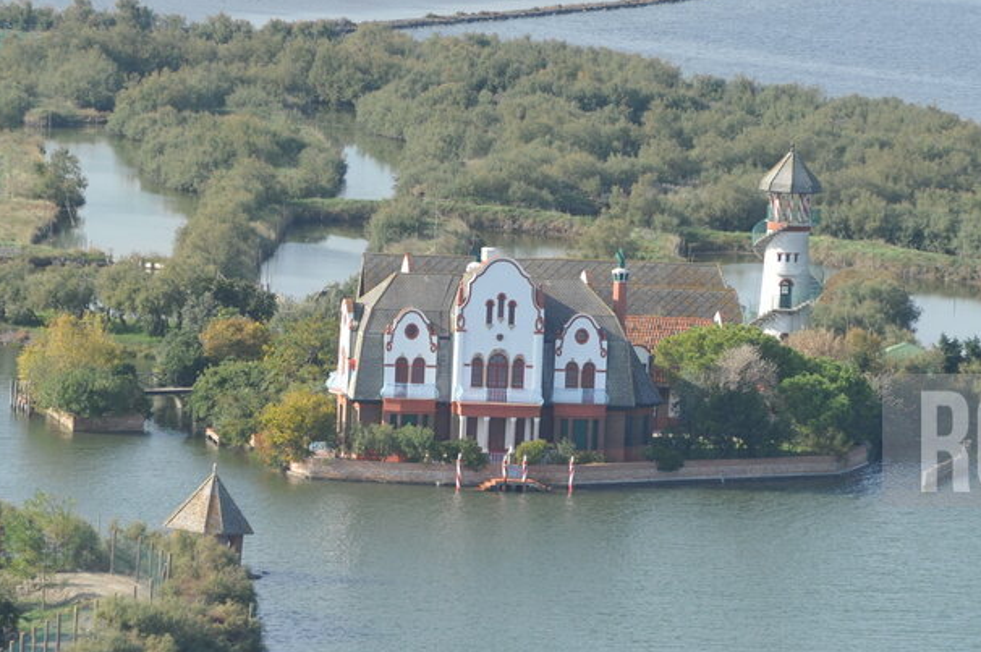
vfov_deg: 3.8
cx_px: 524
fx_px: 9720
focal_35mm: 357
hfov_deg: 5.8
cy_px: 343
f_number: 5.6
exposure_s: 1/1250
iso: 500
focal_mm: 200
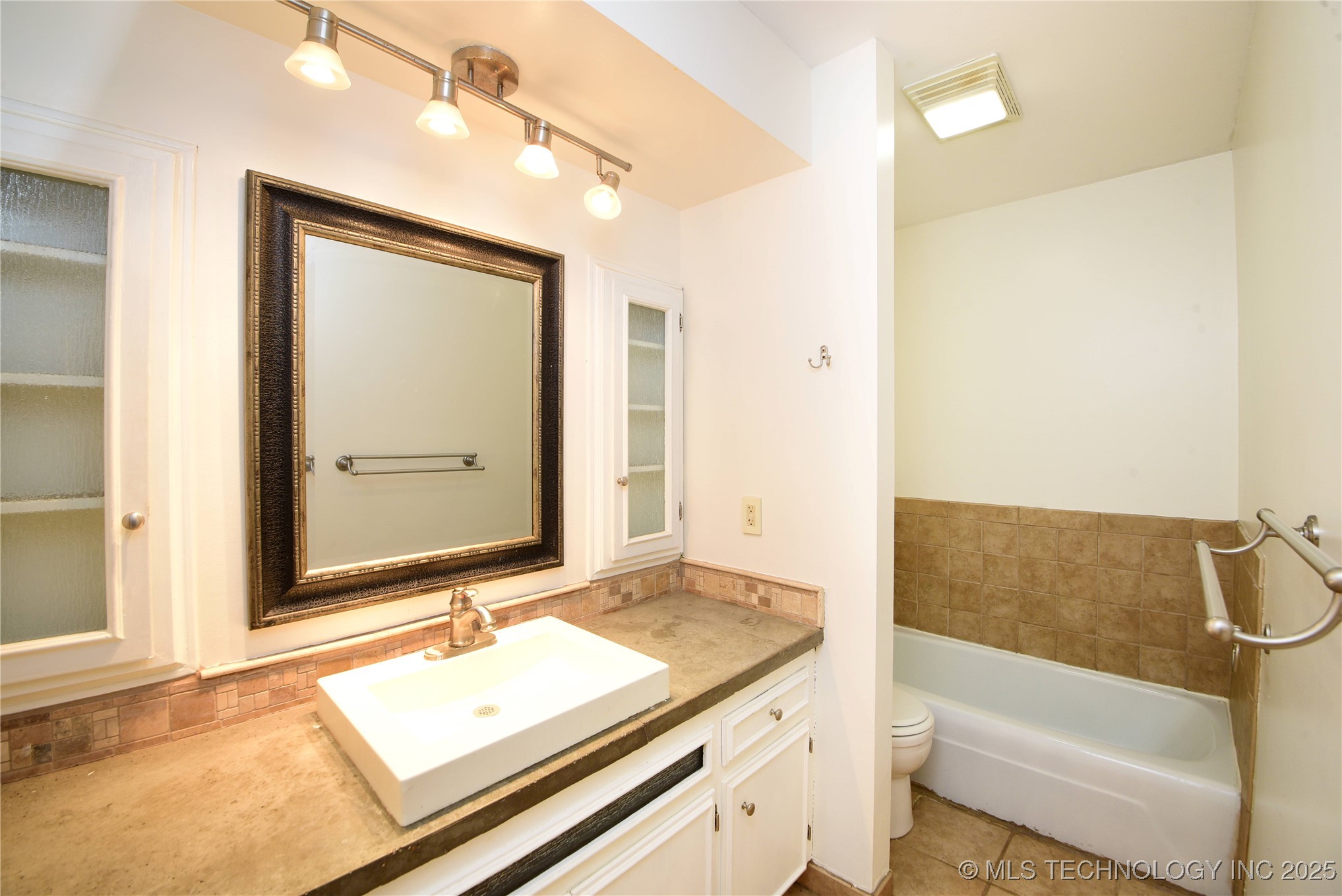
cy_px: 448
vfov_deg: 77.4
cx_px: 671
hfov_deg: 100.4
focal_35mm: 15
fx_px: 559
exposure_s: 1/13
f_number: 11
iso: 500
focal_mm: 15
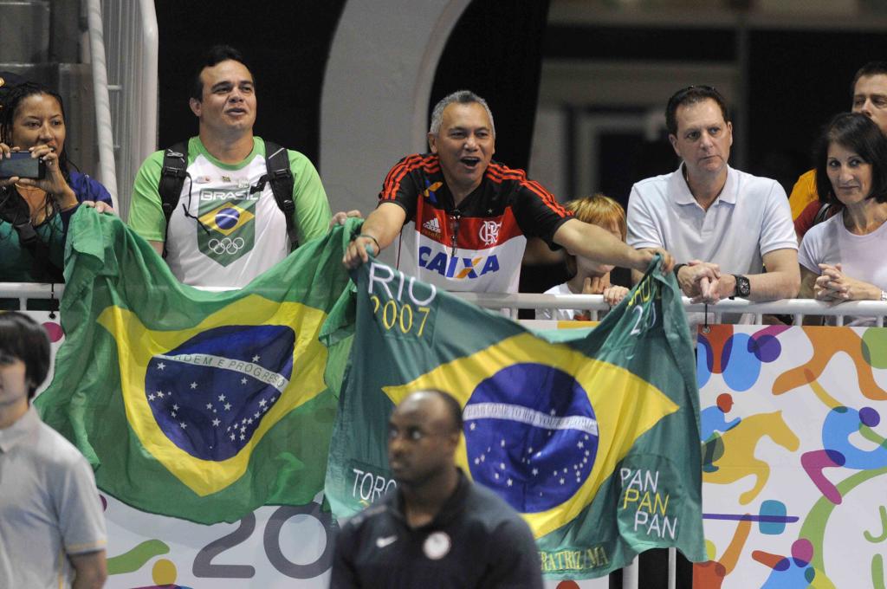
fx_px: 11073
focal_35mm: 450
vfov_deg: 3.0
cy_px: 294
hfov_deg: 4.6
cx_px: 444
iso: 1000
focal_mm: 300
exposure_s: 1/320
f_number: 3.2
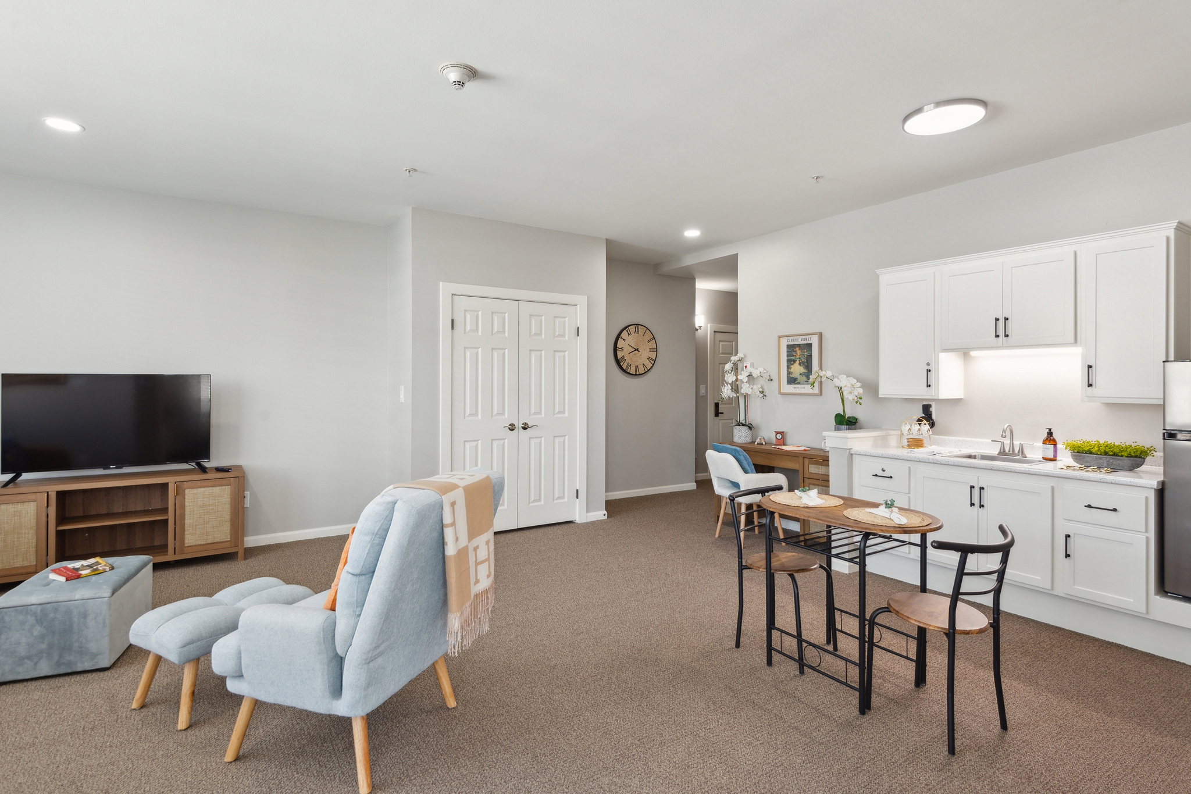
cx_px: 596
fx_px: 595
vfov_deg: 67.4
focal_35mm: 18
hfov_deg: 90.0
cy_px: 397
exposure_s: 1/30
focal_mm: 18
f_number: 8
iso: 640
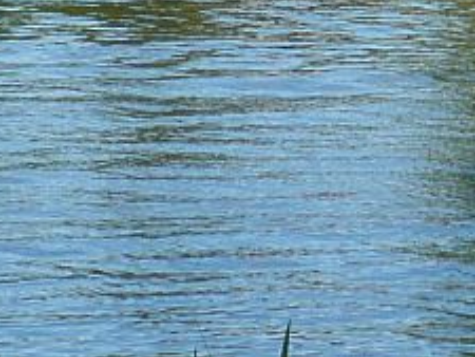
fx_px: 6151
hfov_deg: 4.4
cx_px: 374
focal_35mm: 448
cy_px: -454
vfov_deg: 3.3
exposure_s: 1/500
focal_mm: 13.9
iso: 100
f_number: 4.4
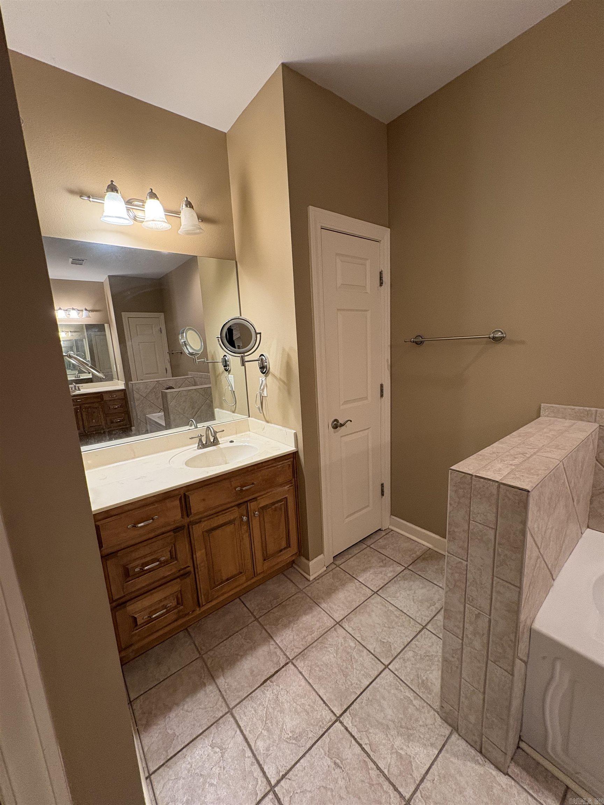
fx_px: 326
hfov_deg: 85.7
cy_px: 402
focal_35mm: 14
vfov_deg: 102.1
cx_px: 302
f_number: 2.2
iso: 250
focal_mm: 2.22
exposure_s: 1/60
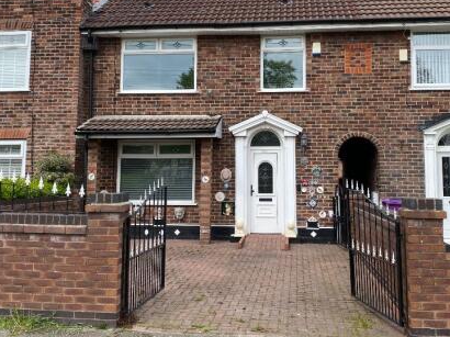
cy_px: 138
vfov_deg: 38.5
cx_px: 245
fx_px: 481
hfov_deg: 50.1
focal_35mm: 37
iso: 32
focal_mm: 4.25
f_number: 1.8
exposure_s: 1/1838
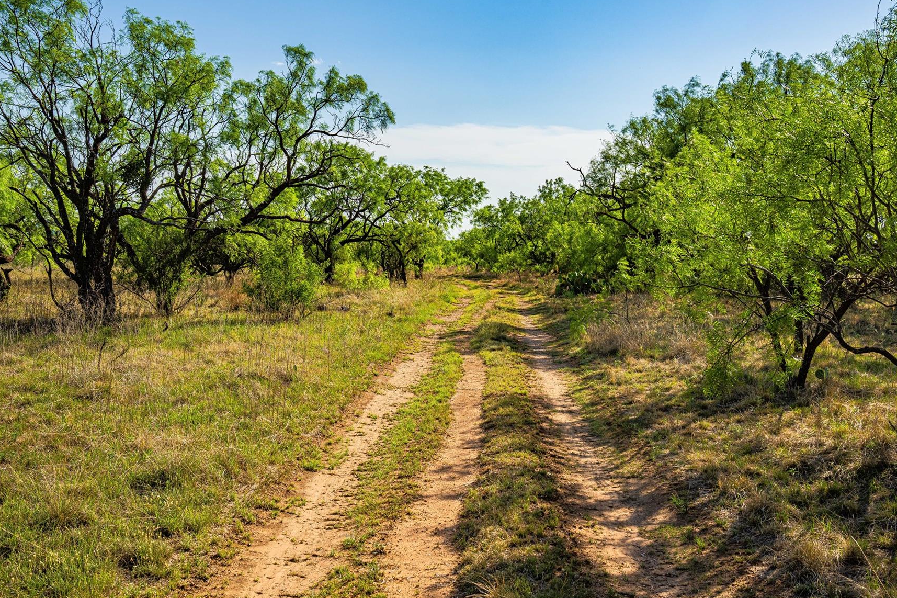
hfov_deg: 45.2
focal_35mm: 43
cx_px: 530
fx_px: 1071
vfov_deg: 31.1
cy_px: 243
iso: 125
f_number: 11
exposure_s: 1/250
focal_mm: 36
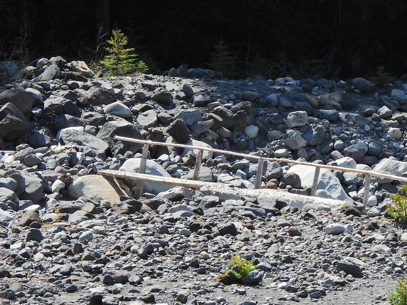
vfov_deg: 3.6
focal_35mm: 414
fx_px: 4869
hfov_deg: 4.8
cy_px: 121
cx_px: 304
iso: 100
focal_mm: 42.8
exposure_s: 1/500
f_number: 4.5
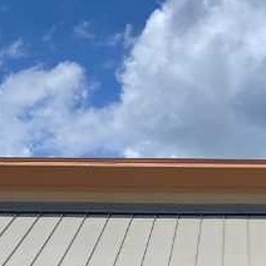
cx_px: 215
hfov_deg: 15.6
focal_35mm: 111
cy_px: 375
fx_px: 965
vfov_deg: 14.8
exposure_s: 1/4525
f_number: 1.6
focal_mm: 5.1
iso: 32
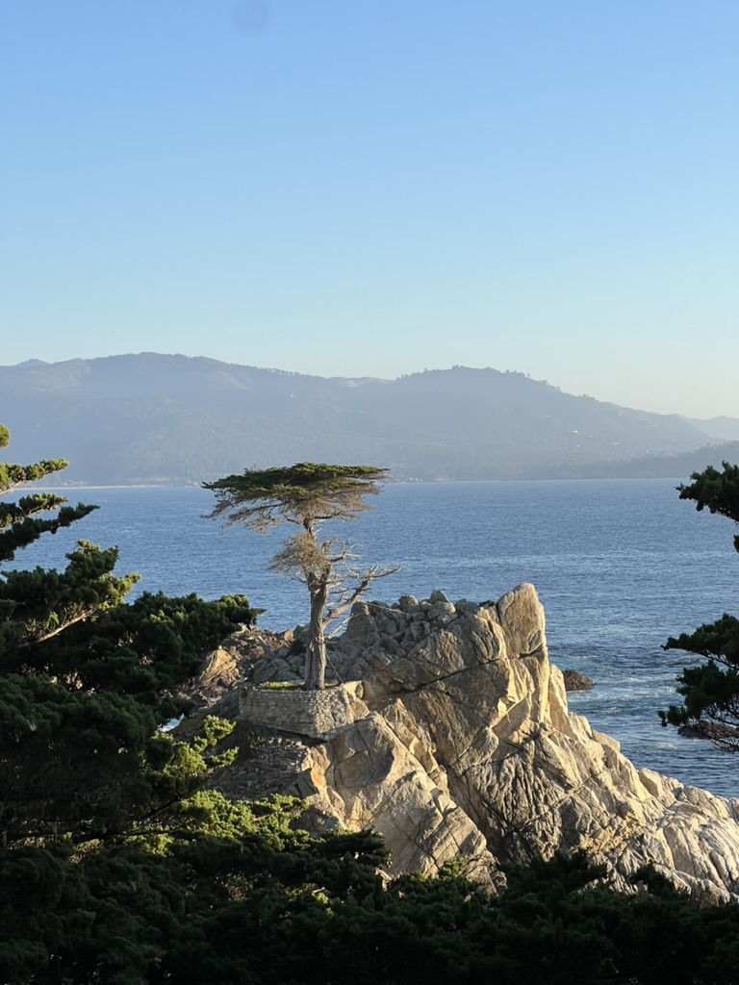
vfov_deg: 25.3
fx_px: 2192
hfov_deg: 19.1
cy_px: 492
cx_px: 370
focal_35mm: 77
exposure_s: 1/431
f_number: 2.8
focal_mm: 9
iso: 32
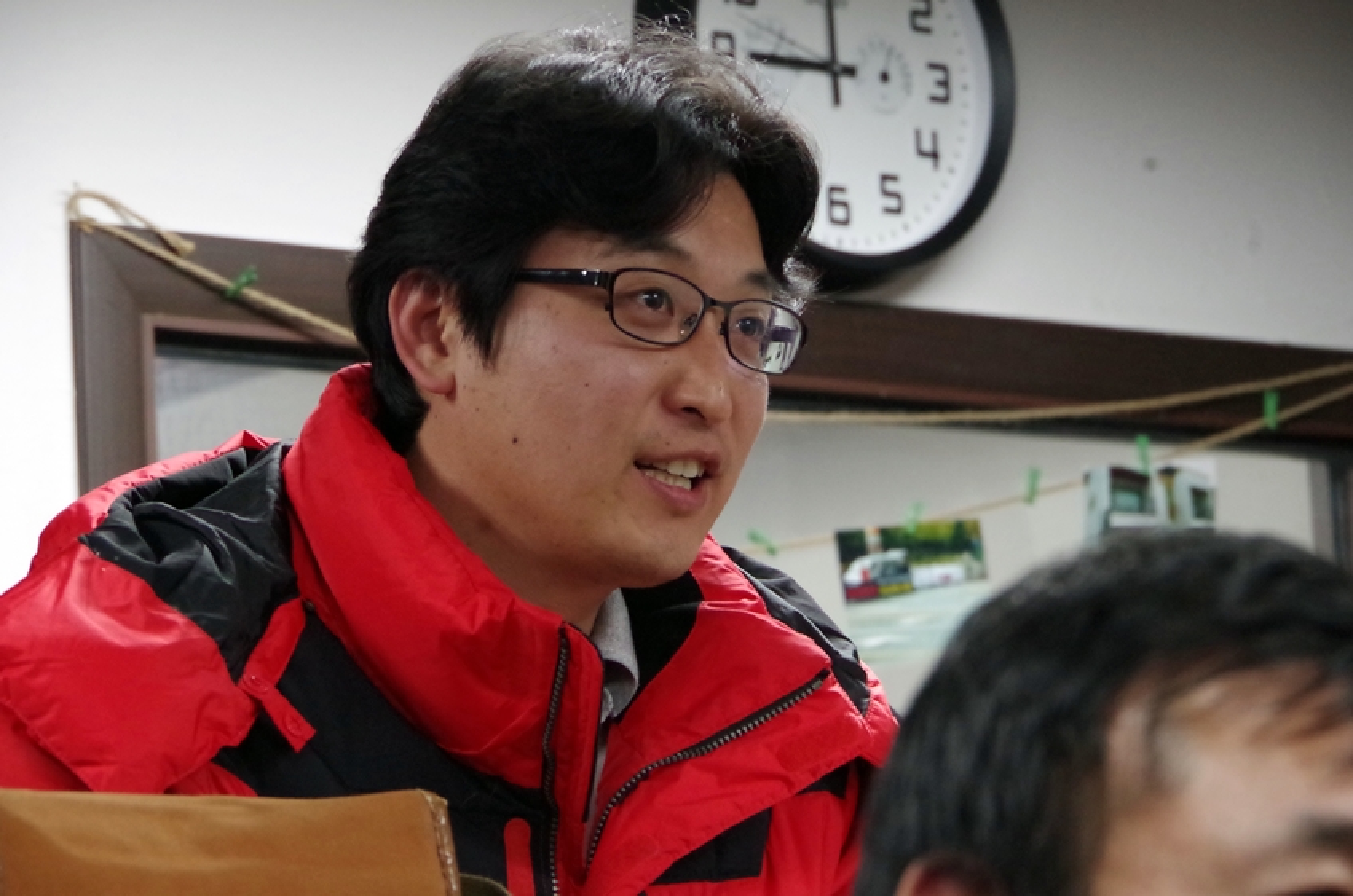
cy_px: 448
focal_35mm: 202
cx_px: 676
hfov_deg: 10.2
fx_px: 7577
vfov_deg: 6.8
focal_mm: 135
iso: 3200
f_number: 8
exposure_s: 1/40
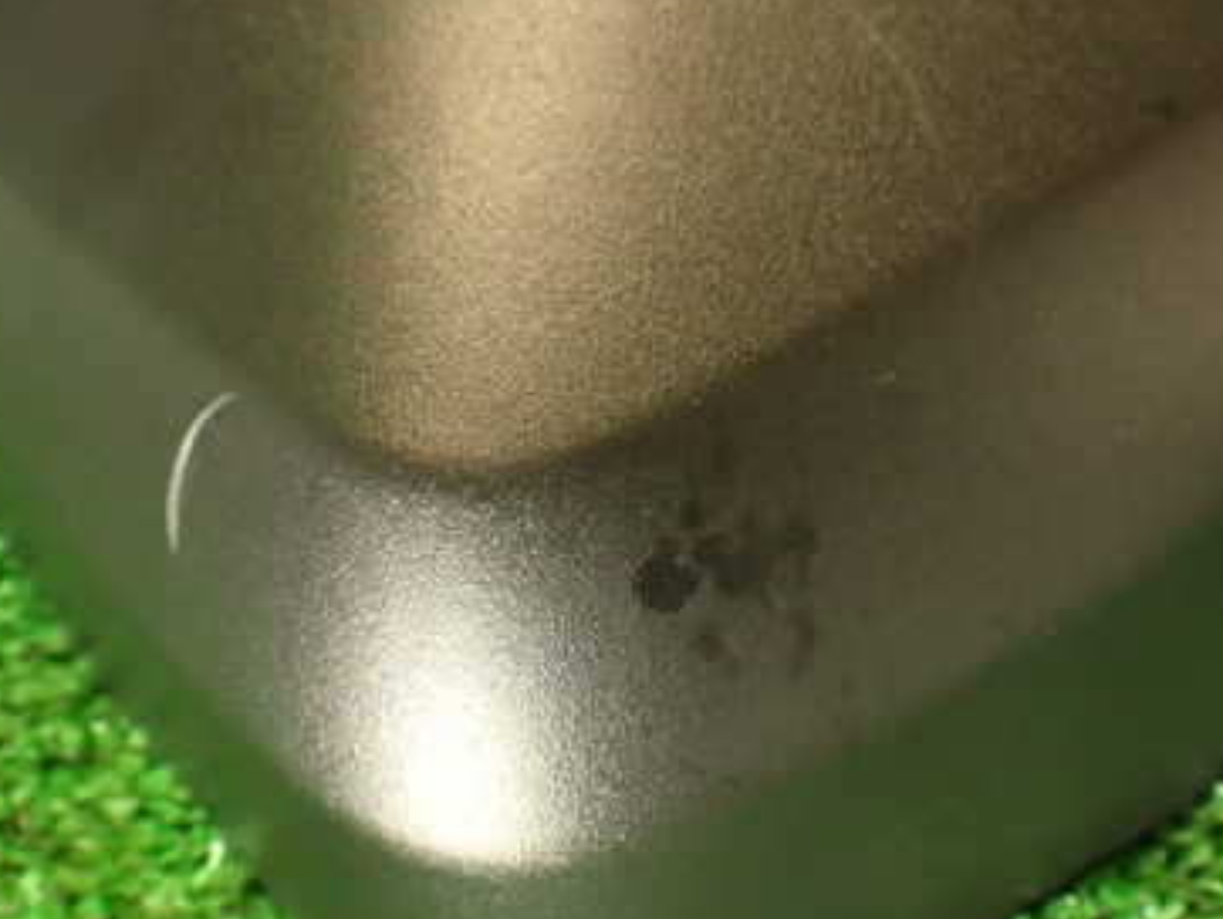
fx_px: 1874
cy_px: 422
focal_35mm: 53
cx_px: 476
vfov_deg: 27.5
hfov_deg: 36.0
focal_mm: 5.79
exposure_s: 1/30
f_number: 2.4
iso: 250
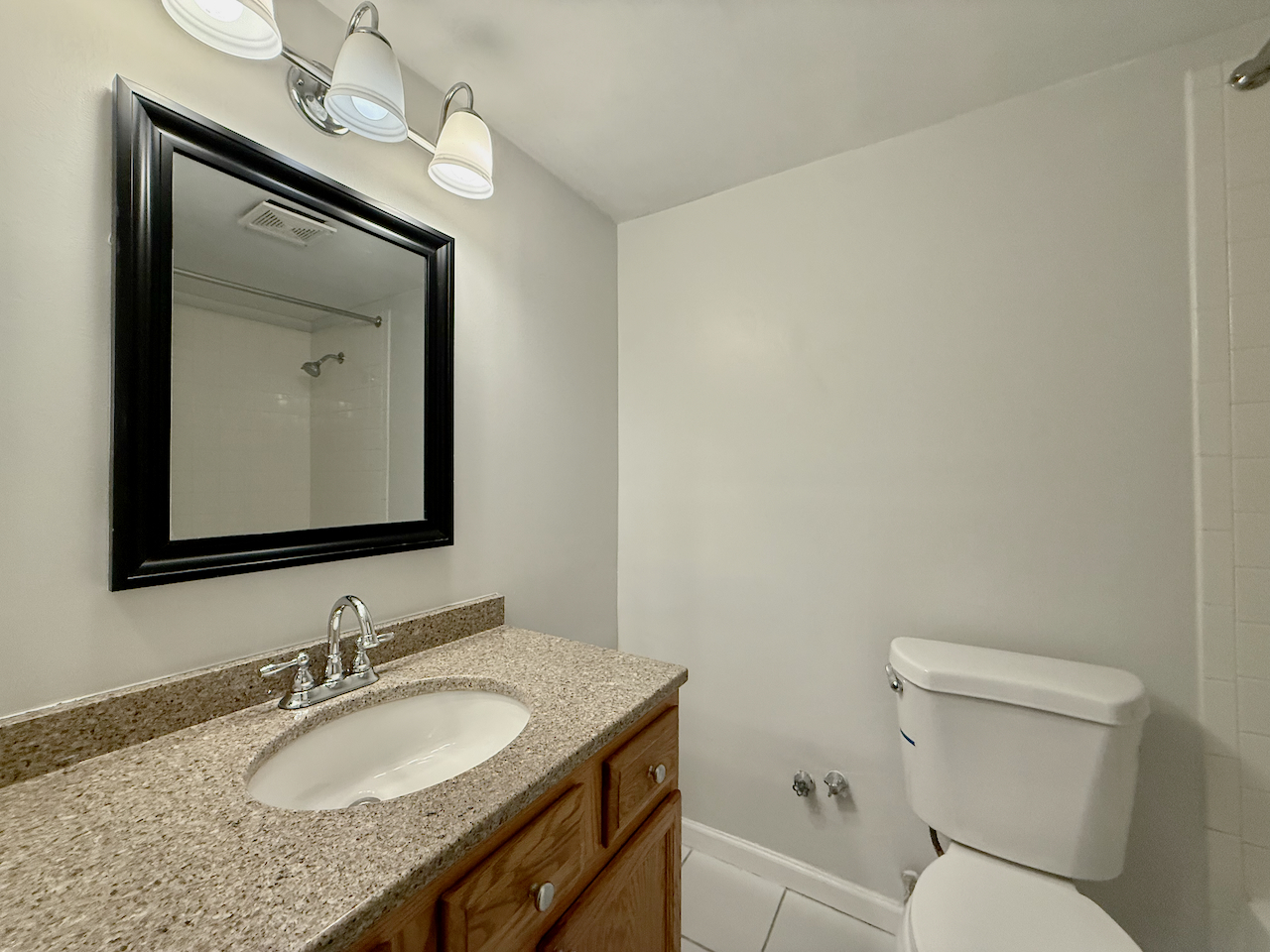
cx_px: 635
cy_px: 476
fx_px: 514
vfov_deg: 85.7
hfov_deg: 102.1
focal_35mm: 14
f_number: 2.2
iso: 320
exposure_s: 1/120
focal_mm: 2.22
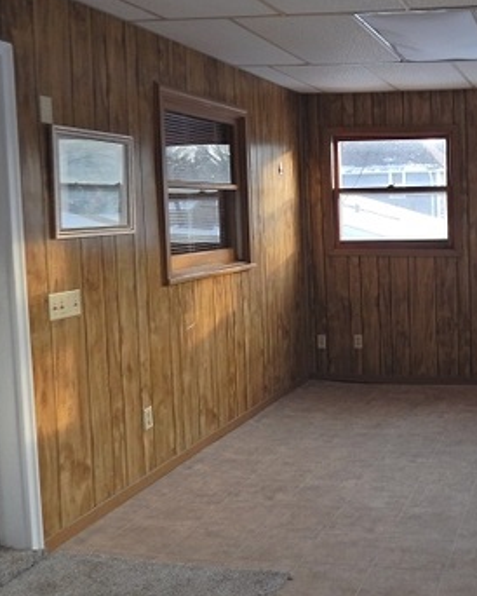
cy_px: 263
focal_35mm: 42
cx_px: 461
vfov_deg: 43.7
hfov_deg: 33.1
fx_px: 741
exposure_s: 1/60
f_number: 3
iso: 125
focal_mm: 4
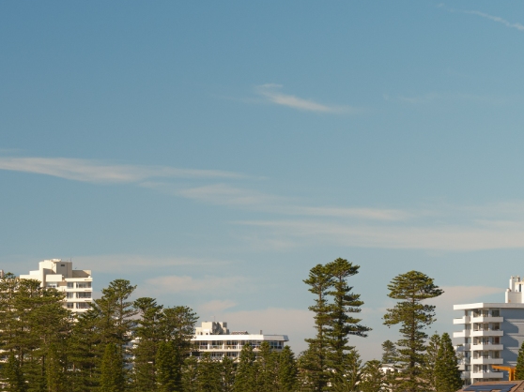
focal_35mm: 234
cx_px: 276
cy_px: 467
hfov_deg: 8.5
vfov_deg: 6.3
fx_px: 3541
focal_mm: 110
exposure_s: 1/210
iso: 200
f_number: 8
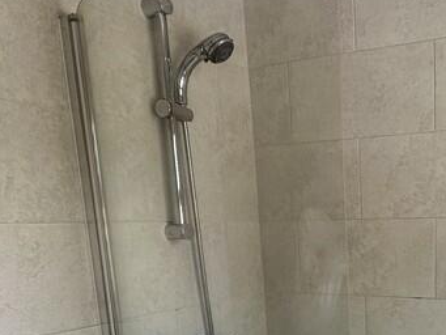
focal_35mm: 42
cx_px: 395
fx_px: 541
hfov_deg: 41.5
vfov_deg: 31.6
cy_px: 339
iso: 64
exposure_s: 1/99
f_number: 2.2
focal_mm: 2.22
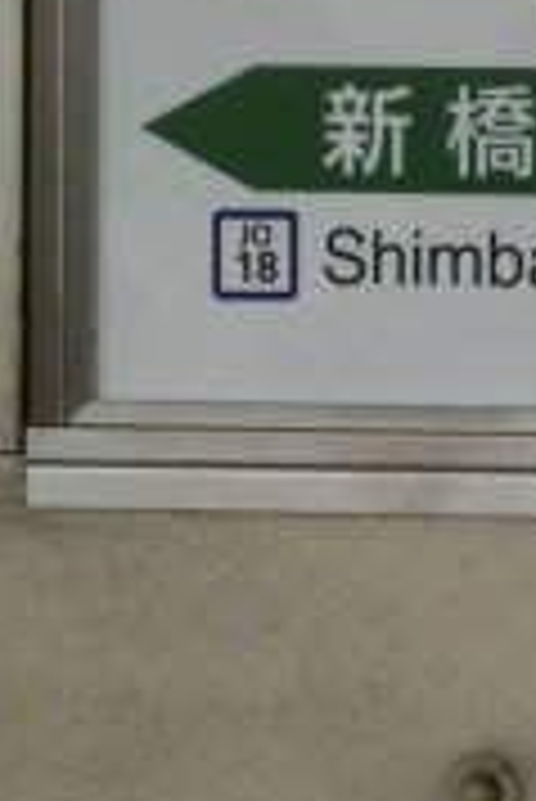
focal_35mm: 400
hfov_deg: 3.4
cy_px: 76
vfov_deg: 5.1
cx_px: 1216
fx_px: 8915
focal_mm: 19.1
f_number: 5.7
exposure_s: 1/30
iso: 800
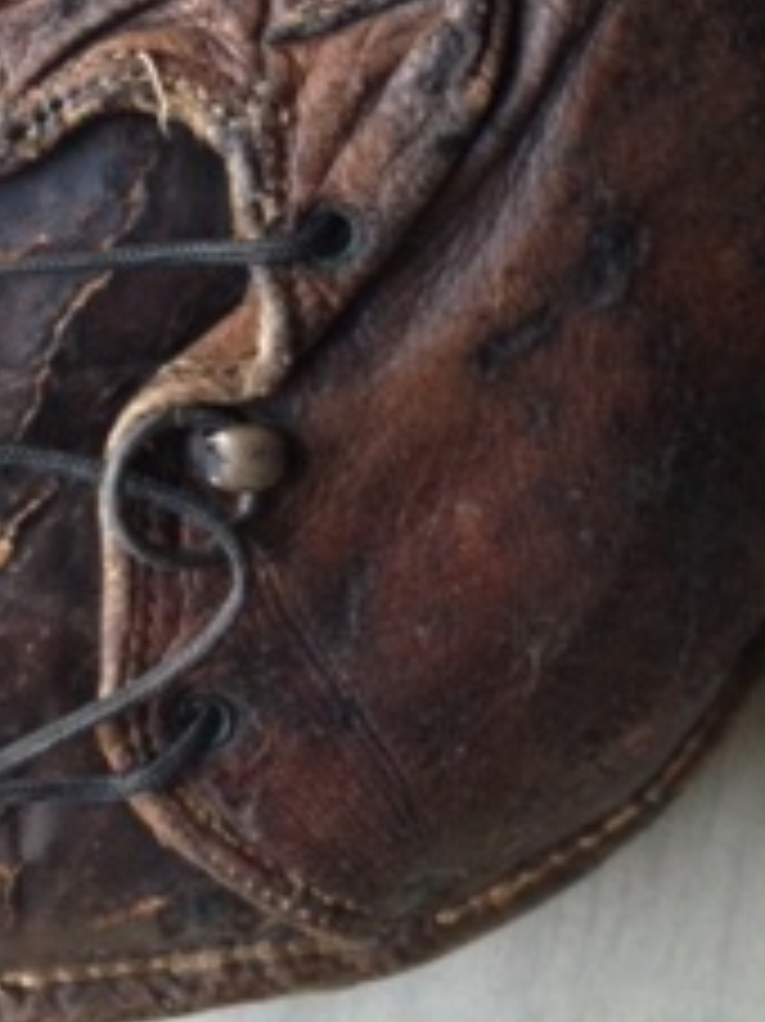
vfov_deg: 20.3
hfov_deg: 15.6
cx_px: 32
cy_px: -45
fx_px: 2743
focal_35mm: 93
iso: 200
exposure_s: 1/20
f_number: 2.4
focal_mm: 4.12
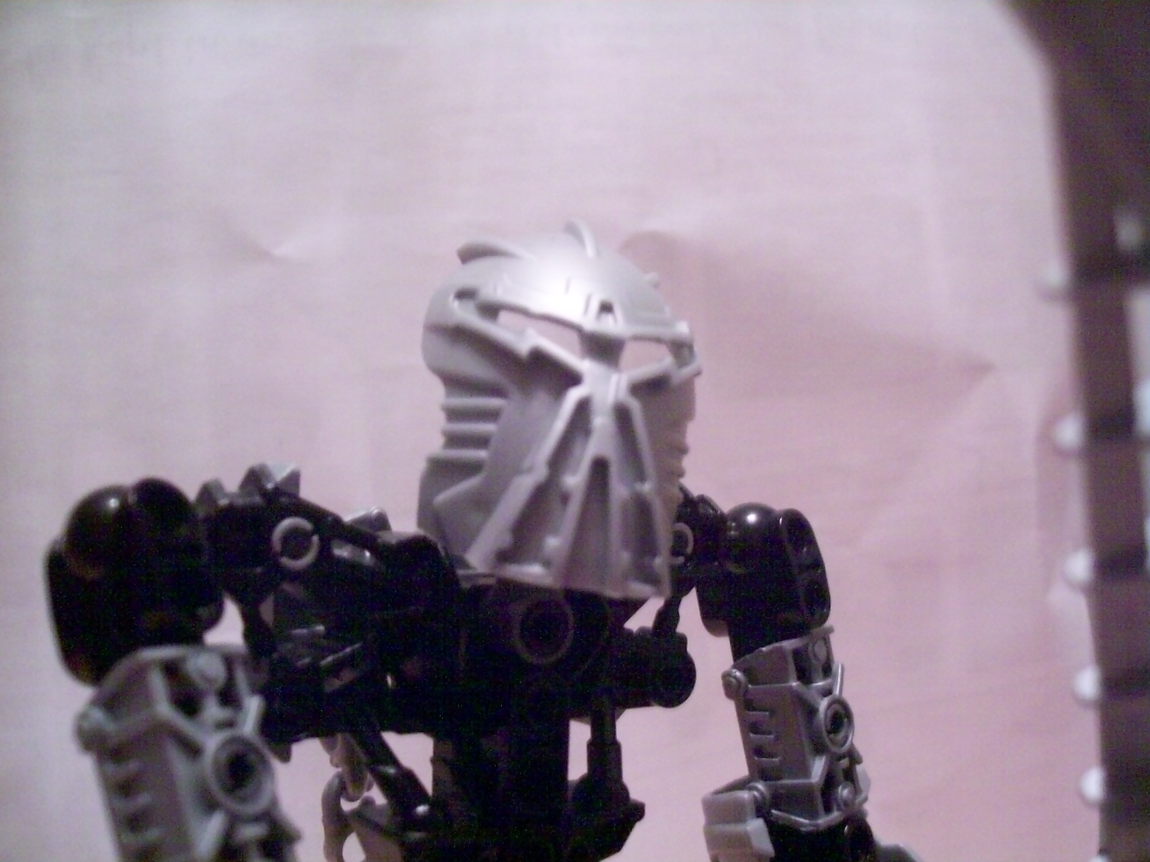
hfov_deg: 51.4
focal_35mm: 36
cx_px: 575
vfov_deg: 39.6
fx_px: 1196
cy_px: 431
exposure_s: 1/8
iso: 160
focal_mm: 6
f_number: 2.7
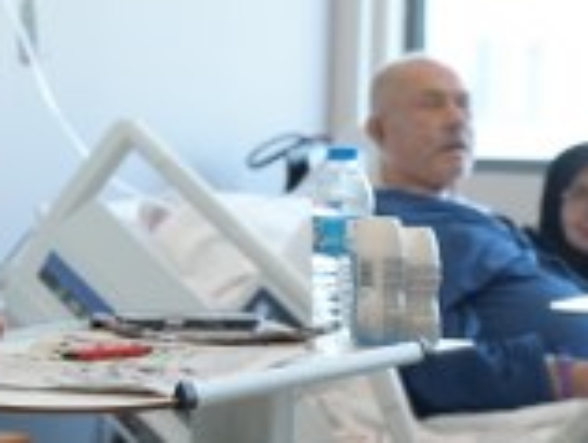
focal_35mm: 152
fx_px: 2586
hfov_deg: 12.8
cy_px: 277
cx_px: -15
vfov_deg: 9.8
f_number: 4
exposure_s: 1/160
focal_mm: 53
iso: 640
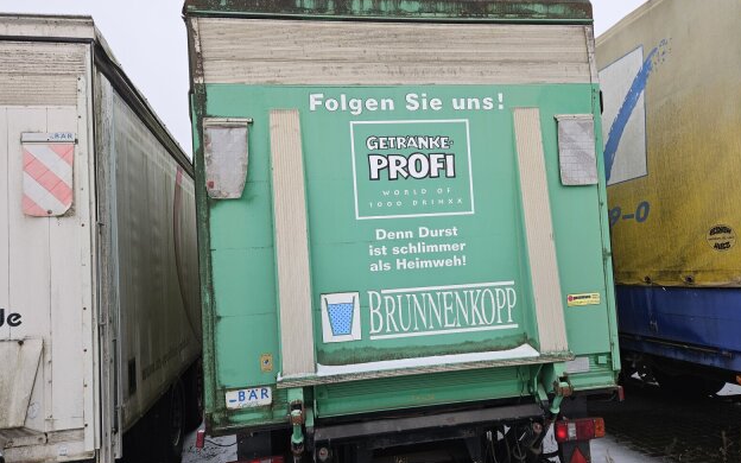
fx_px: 505
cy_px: 247
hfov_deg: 72.5
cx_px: 378
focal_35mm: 25
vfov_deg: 49.2
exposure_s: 1/100
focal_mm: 5.4
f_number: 1.8
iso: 25
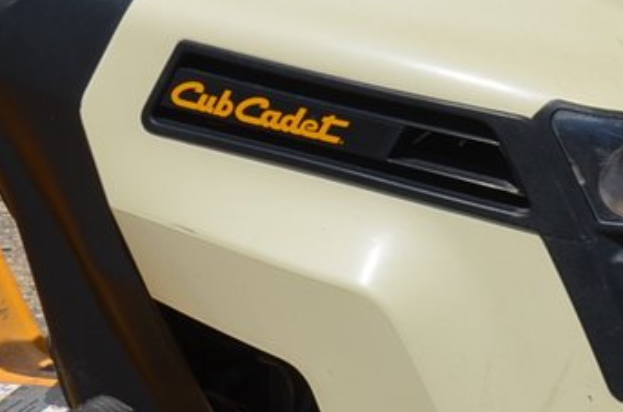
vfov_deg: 7.6
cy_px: 424
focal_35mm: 180
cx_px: 149
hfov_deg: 11.4
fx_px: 3108
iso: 100
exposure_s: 1/320
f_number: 9
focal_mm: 24
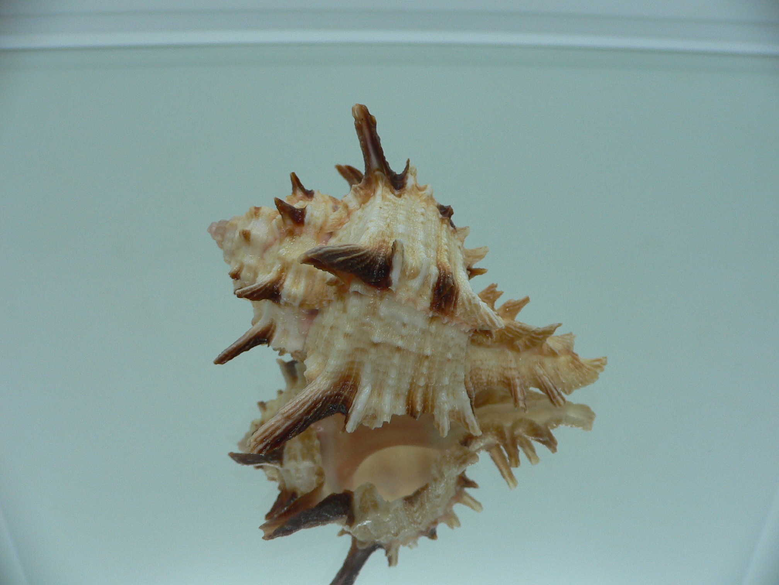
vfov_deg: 40.7
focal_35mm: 35
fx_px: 788
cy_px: 292
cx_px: 390
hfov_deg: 52.6
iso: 80
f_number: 2.8
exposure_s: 1/60
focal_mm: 4.6
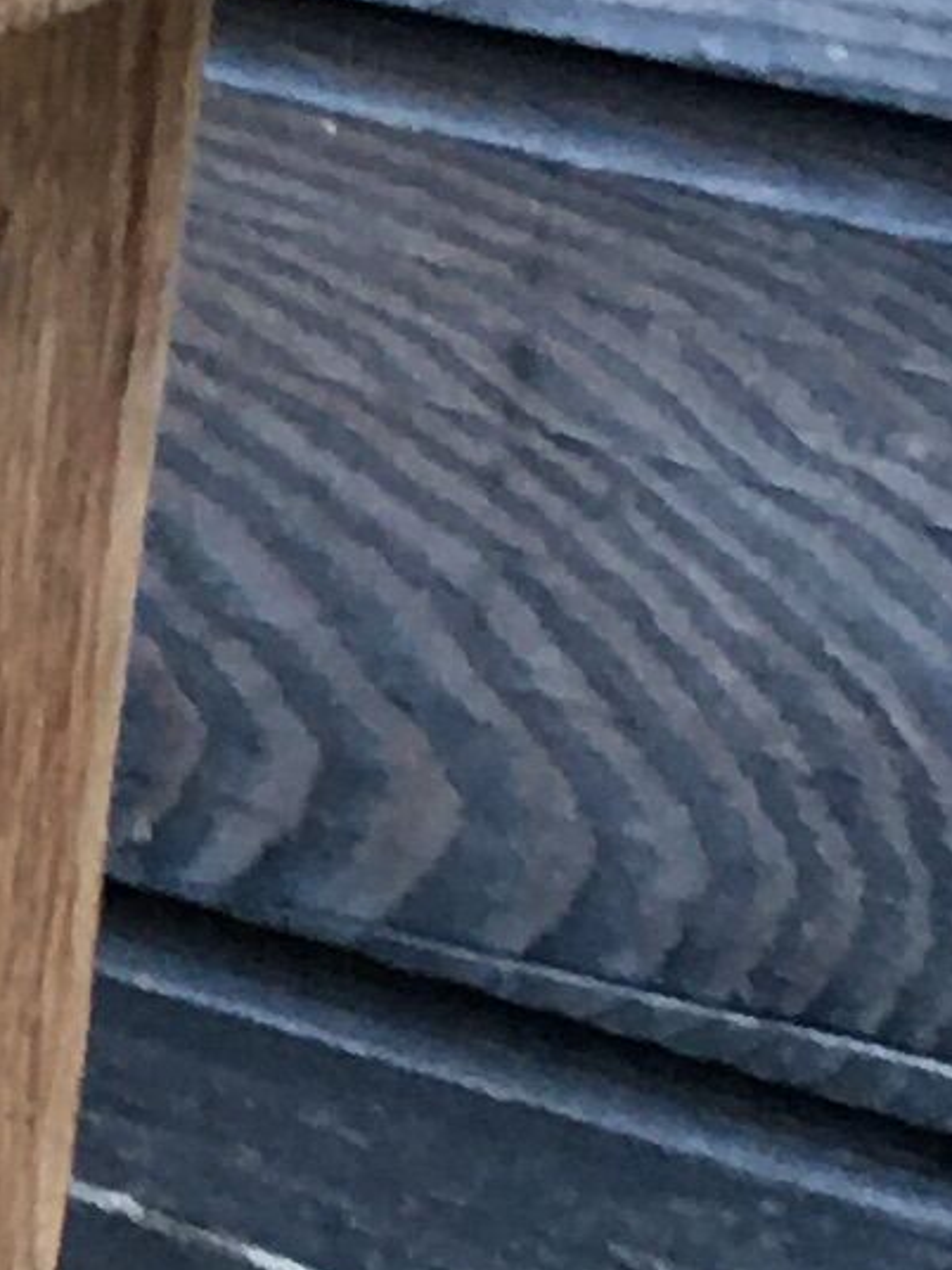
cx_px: -1786
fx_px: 7994
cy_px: 1675
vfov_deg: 8.9
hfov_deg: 6.3
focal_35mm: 218
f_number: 2.2
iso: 50
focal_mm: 4.15
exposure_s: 1/17
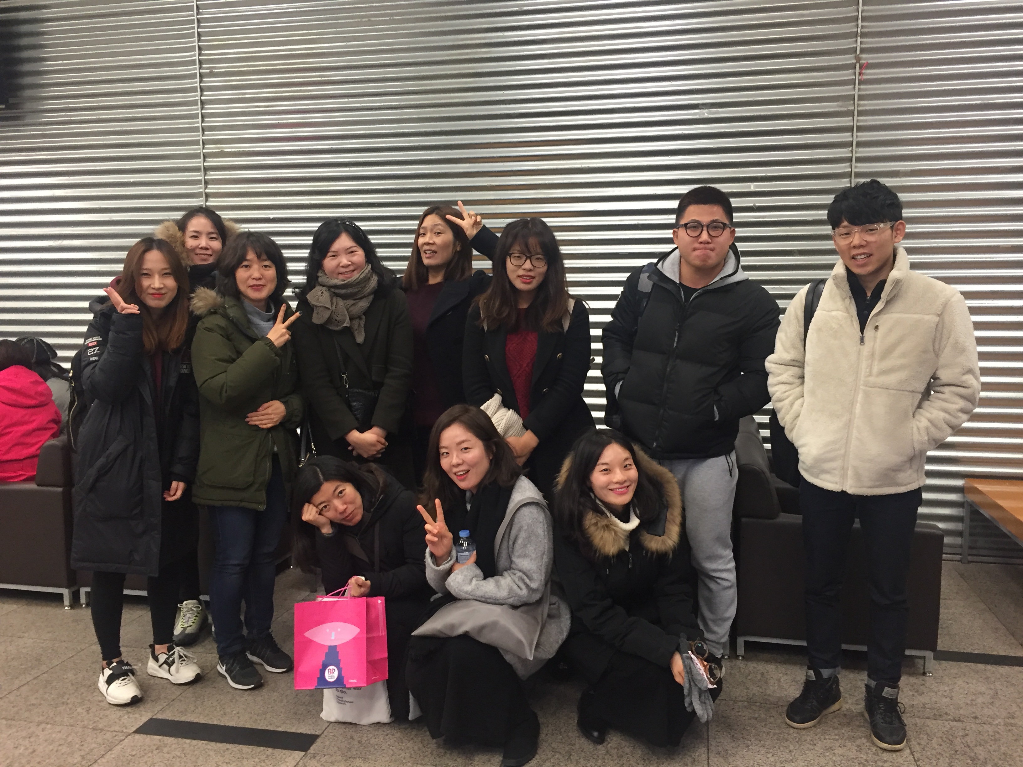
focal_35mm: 29
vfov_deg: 48.2
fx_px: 857
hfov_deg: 61.7
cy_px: 384
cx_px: 512
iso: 125
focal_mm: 4.15
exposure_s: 1/30
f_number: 2.2
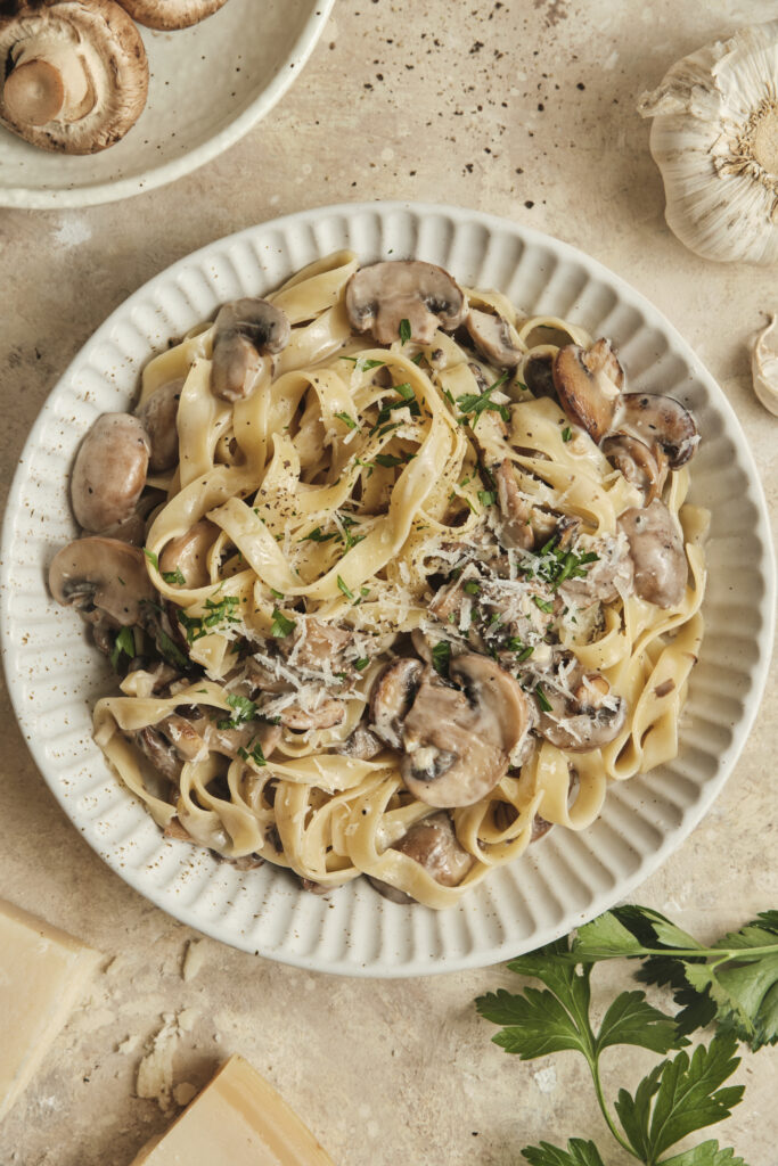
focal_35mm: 87
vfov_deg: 23.4
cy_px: 583
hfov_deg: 15.7
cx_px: 389
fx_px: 2819
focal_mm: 57.9
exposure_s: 1/250
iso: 200
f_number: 8
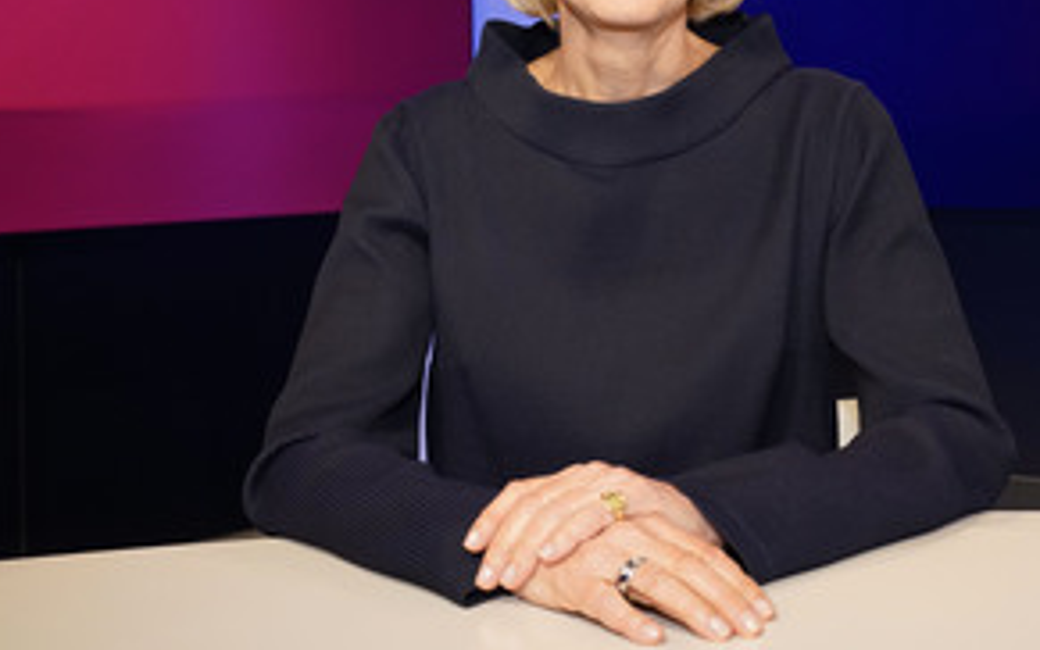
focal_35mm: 49
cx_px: 634
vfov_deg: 26.0
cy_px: 164
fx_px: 1389
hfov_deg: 40.8
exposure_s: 1/160
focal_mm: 31
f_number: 5
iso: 2000
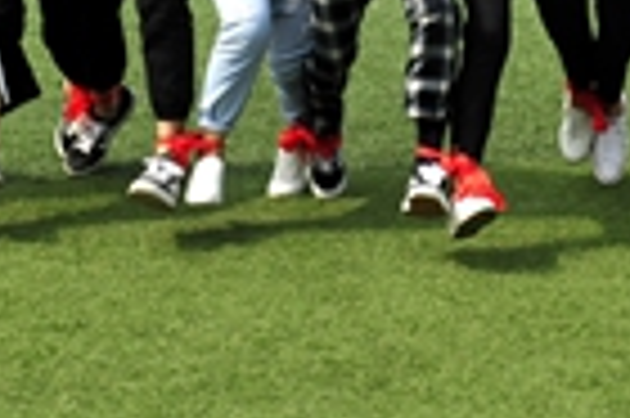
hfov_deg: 12.5
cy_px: -252
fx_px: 2849
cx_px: 630
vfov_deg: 8.2
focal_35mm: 163
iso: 1800
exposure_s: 1/2500
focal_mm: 44
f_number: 10
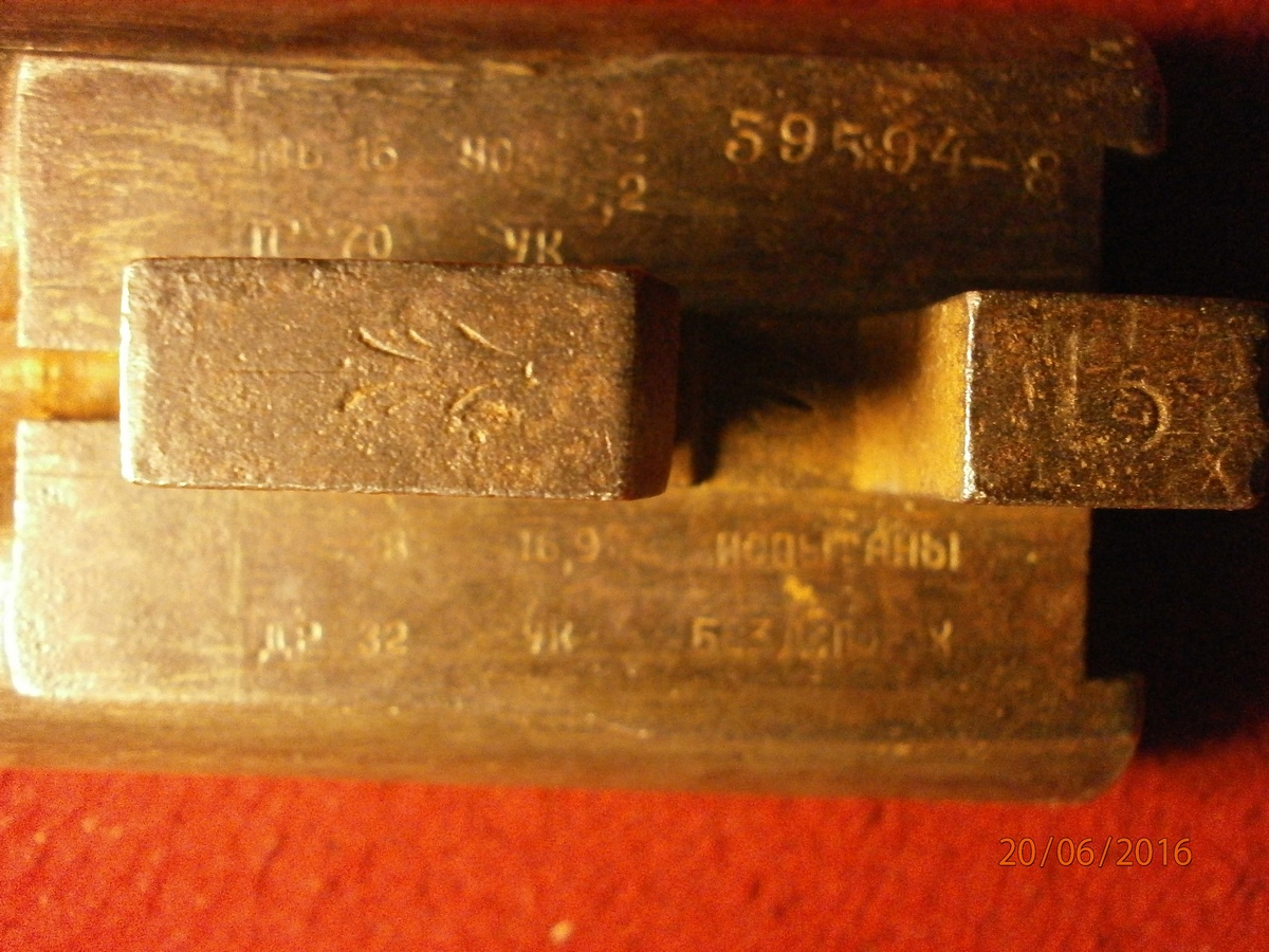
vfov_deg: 44.2
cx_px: 634
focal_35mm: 32
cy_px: 476
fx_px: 1173
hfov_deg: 56.8
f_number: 3.1
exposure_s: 1/125
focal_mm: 5.8
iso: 800
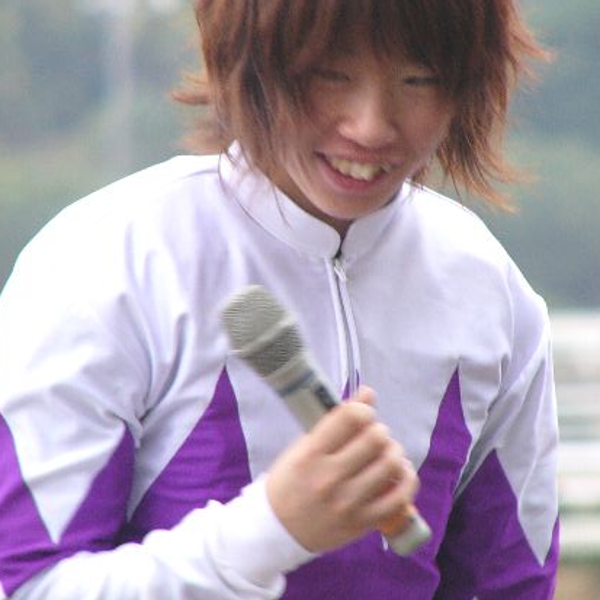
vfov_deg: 3.0
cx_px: 288
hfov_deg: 3.0
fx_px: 11609
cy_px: 253
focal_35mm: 592
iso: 100
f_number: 4
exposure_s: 1/100
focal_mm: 72
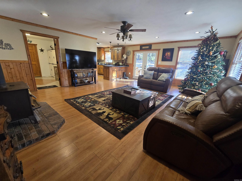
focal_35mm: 13
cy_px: 90
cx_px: 121
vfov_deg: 89.9
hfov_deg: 106.2
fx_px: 91
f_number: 2.2
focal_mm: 2.2
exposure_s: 1/60
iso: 200
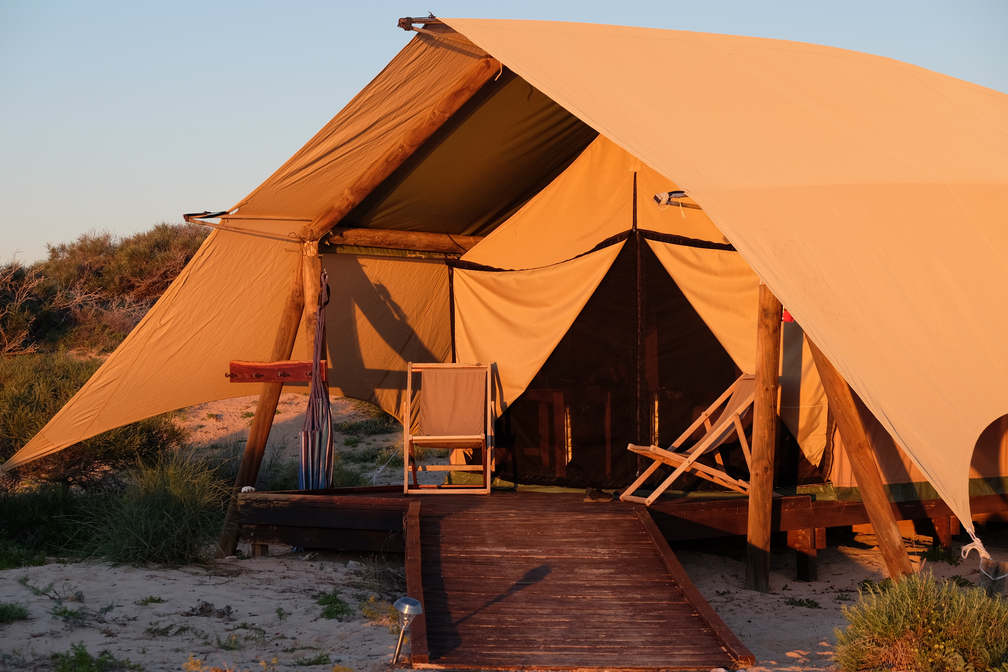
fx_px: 2100
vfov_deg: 18.2
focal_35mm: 75
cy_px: 336
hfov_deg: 27.0
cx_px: 504
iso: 200
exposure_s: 1/105
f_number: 5.6
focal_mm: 50
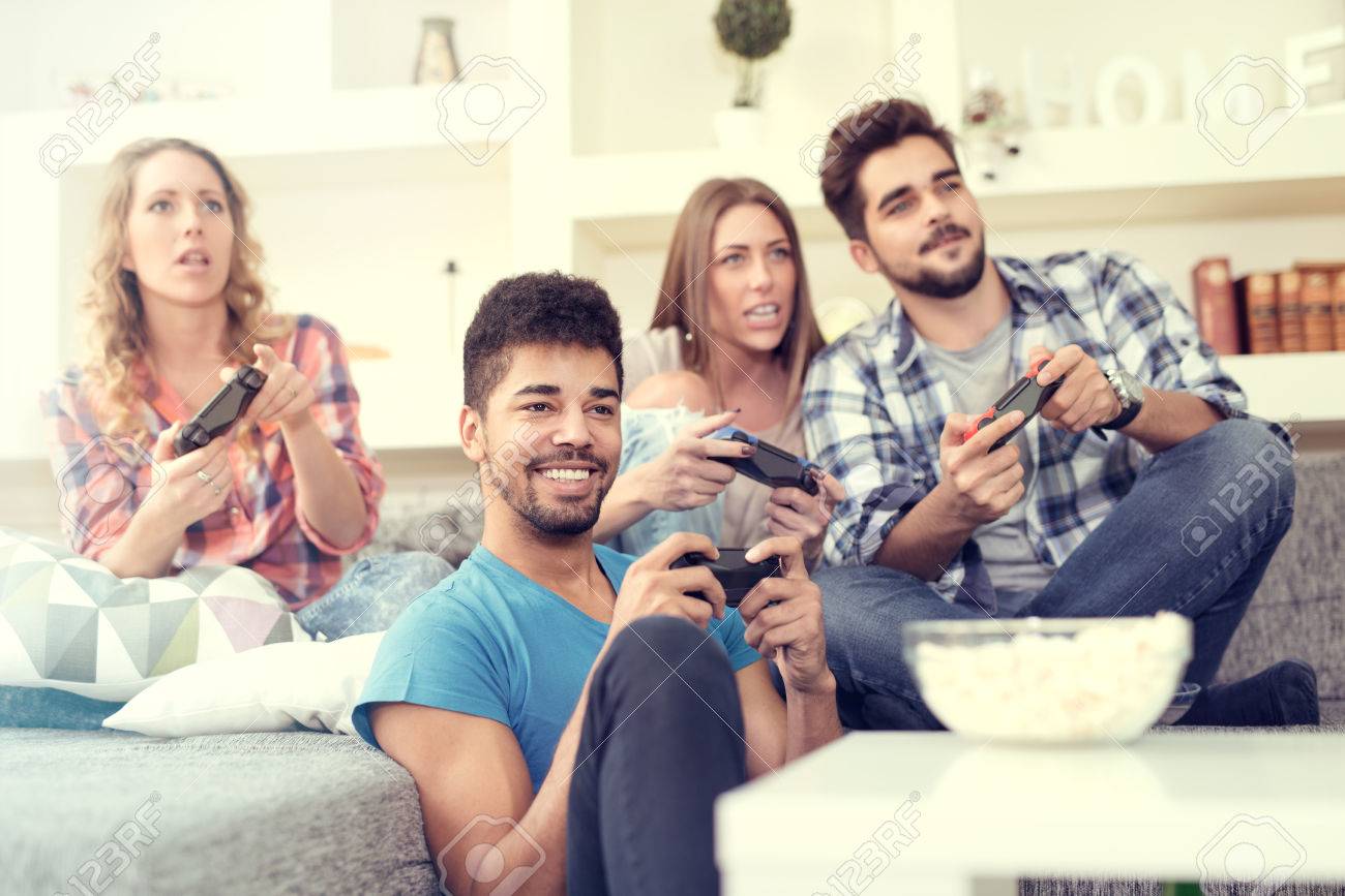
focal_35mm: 50
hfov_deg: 39.6
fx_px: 1868
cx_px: 672
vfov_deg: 27.0
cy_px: 448
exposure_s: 1/160
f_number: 2
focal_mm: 50
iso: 400
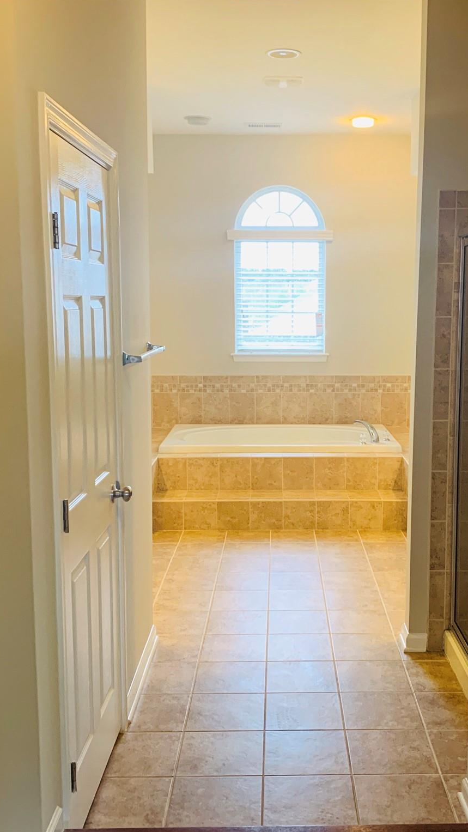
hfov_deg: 31.1
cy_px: 415
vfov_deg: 52.8
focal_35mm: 38
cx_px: 291
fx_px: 838
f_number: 1.8
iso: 160
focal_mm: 4.25
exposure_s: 1/60
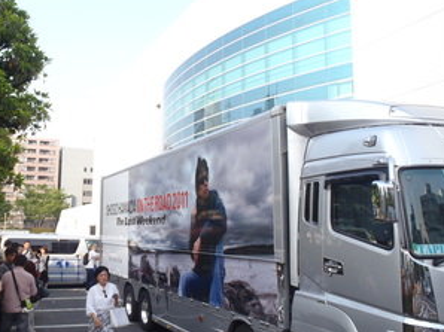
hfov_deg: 46.5
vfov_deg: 35.9
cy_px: 169
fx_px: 513
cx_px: 174
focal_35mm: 40
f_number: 3.9
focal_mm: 5
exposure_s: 1/160
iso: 80
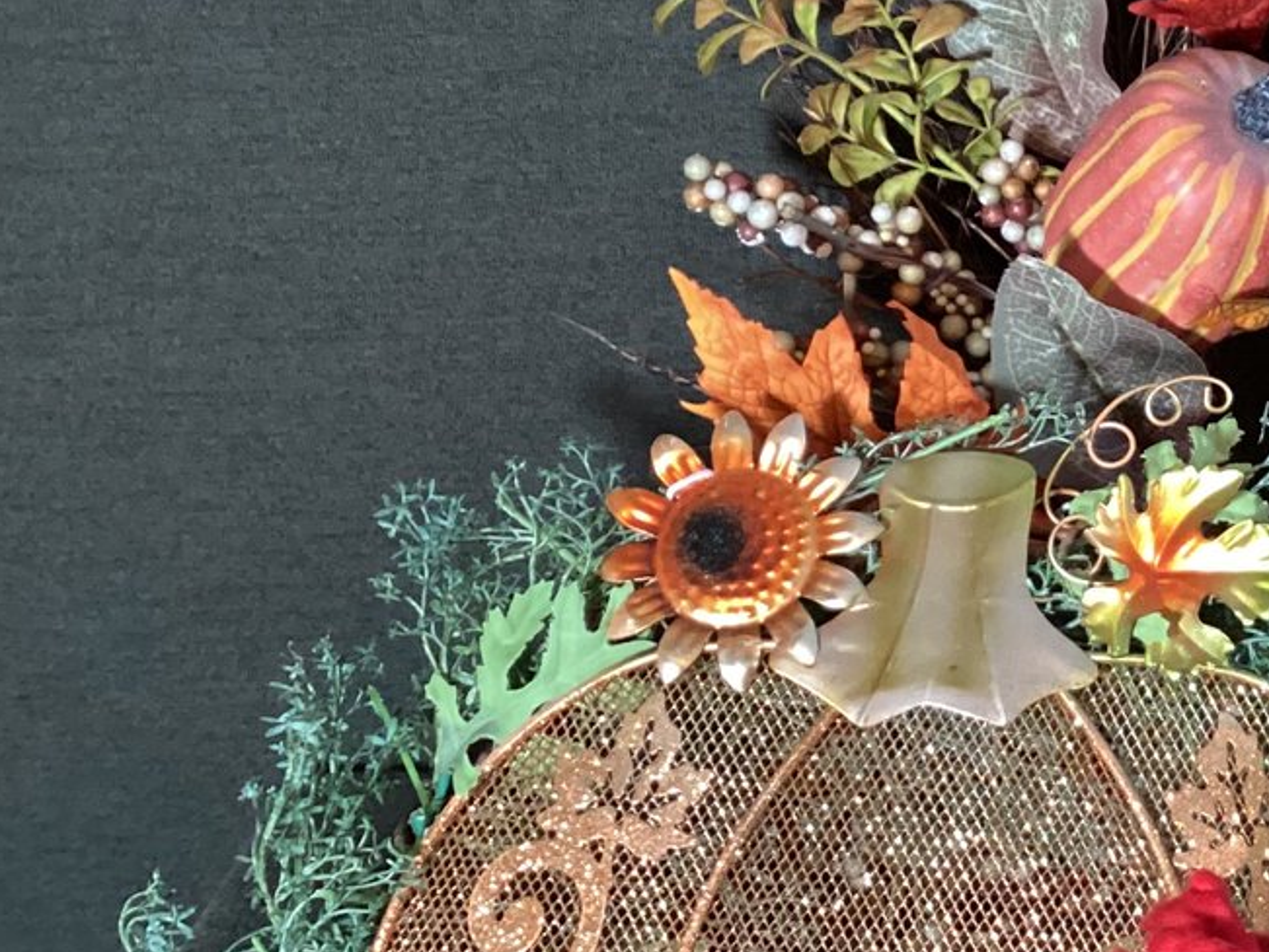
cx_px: 1278
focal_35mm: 72
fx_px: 2641
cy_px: 416
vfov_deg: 20.4
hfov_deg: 25.6
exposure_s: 1/25
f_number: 2.4
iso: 320
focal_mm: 3.3
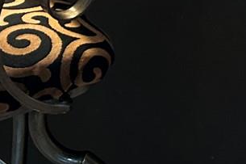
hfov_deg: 13.8
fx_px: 970
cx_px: 335
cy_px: -221
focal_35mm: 142
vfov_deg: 8.8
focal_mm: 5.7
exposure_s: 1/60
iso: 250
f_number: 1.5
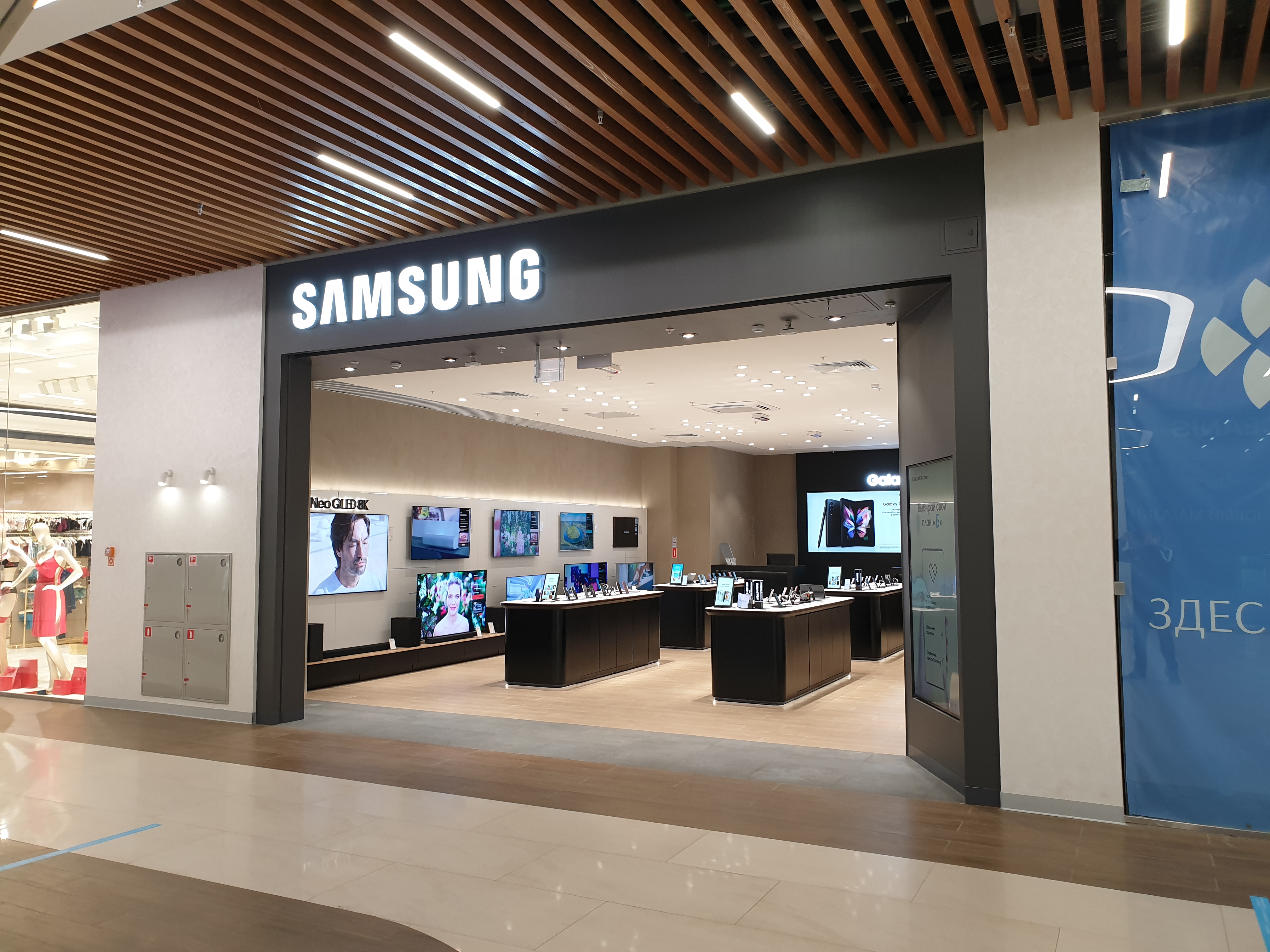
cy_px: 476
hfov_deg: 67.3
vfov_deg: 53.1
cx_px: 635
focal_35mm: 26
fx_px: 954
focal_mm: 4.3
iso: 100
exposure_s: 1/60
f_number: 2.4
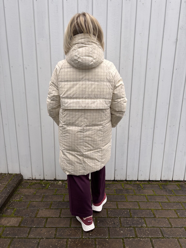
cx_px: 93
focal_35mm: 26
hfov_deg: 53.1
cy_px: 124
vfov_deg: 67.3
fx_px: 186
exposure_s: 1/300
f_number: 1.6
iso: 50
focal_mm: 5.96
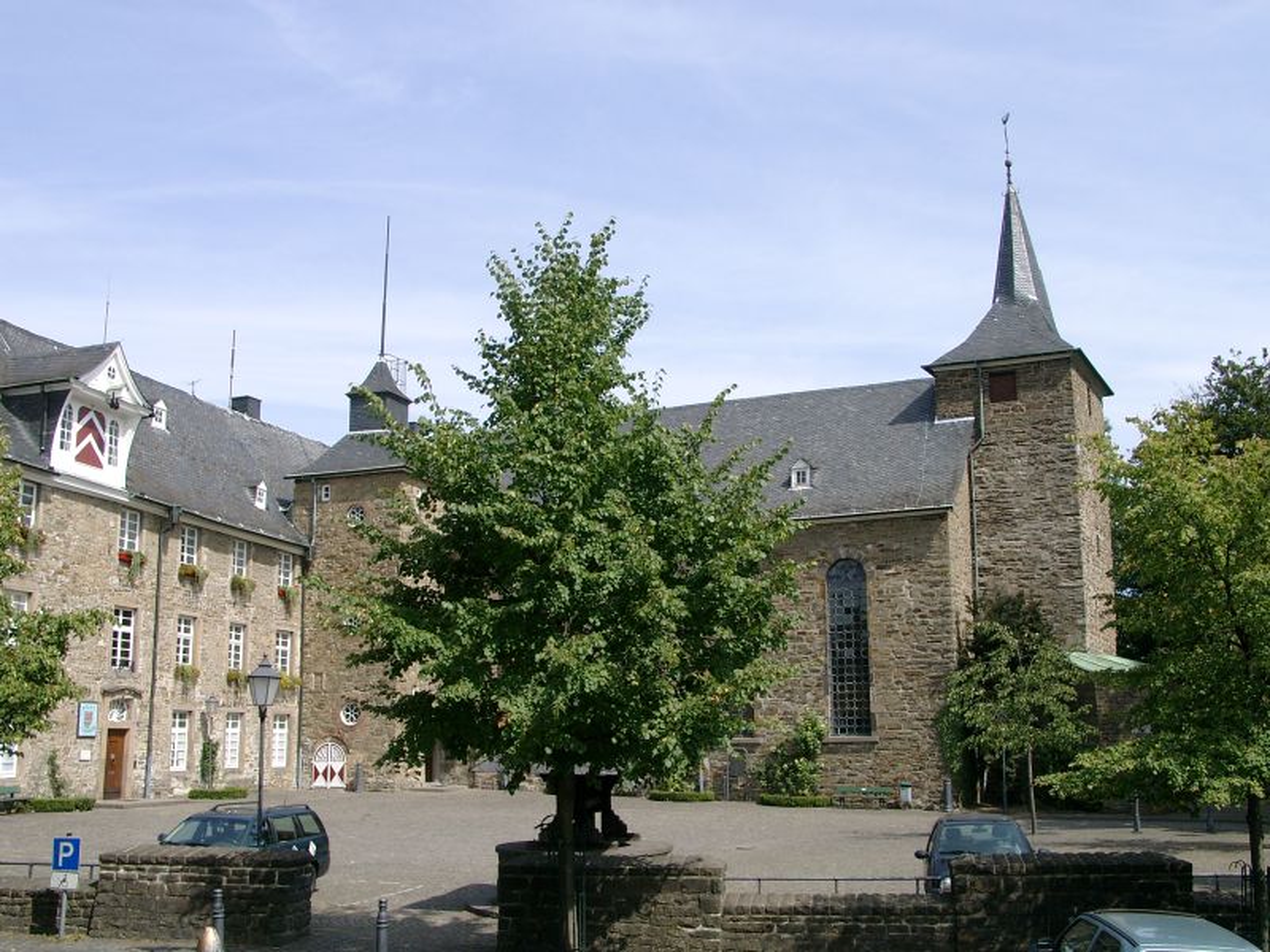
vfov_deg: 41.8
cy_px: 476
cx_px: 635
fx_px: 1247
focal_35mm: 34
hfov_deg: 54.0
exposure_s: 1/647
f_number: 4
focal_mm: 7.13
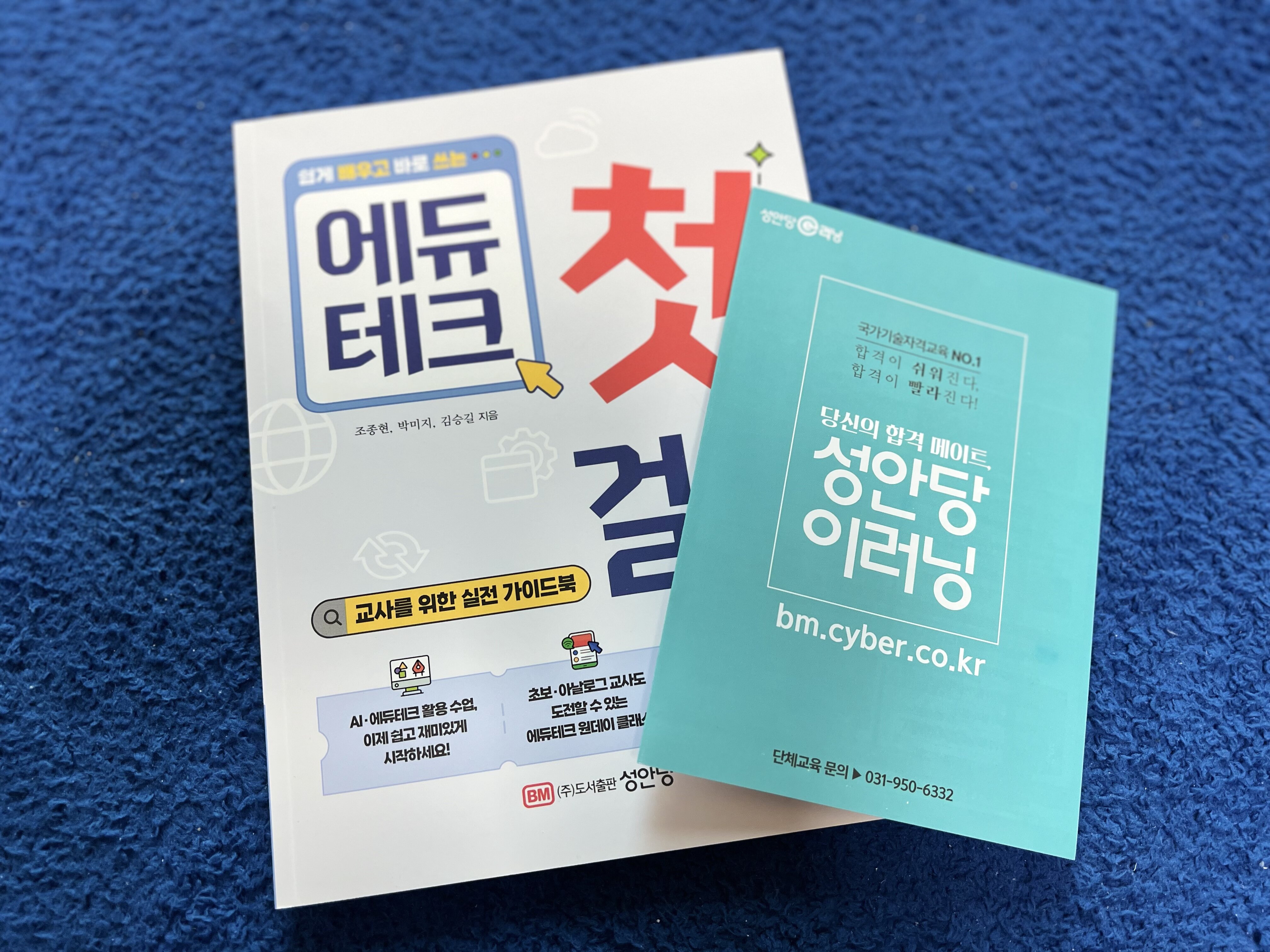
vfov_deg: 53.1
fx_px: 954
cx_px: 635
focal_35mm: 26
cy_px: 476
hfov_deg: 67.3
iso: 125
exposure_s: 1/121
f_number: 1.5
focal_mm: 5.7
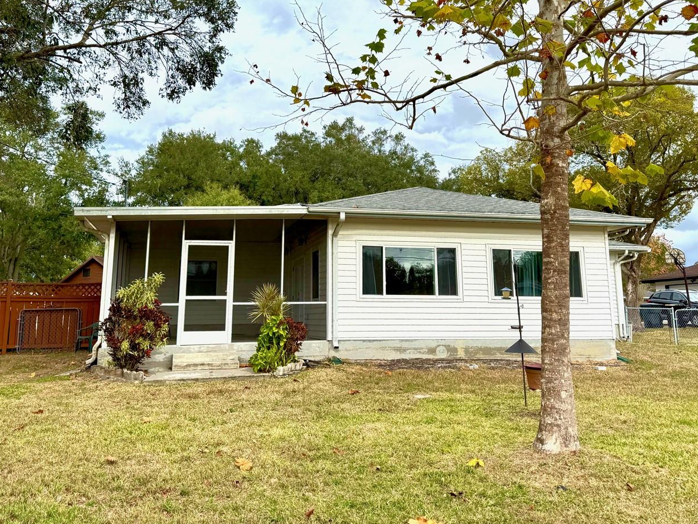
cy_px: 189
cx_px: 338
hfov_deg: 58.3
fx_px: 625
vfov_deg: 45.0
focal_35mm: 31
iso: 80
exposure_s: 1/3413
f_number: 1.78
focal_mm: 6.76
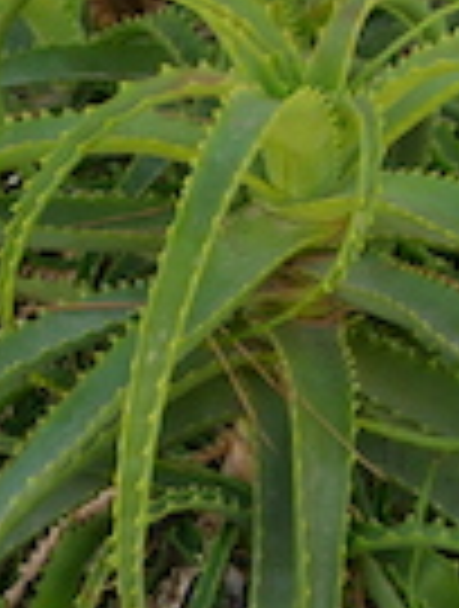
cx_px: -821
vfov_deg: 9.1
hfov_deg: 6.5
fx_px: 3748
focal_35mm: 213
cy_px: 883
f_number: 5
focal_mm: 18
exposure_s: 1/125
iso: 200
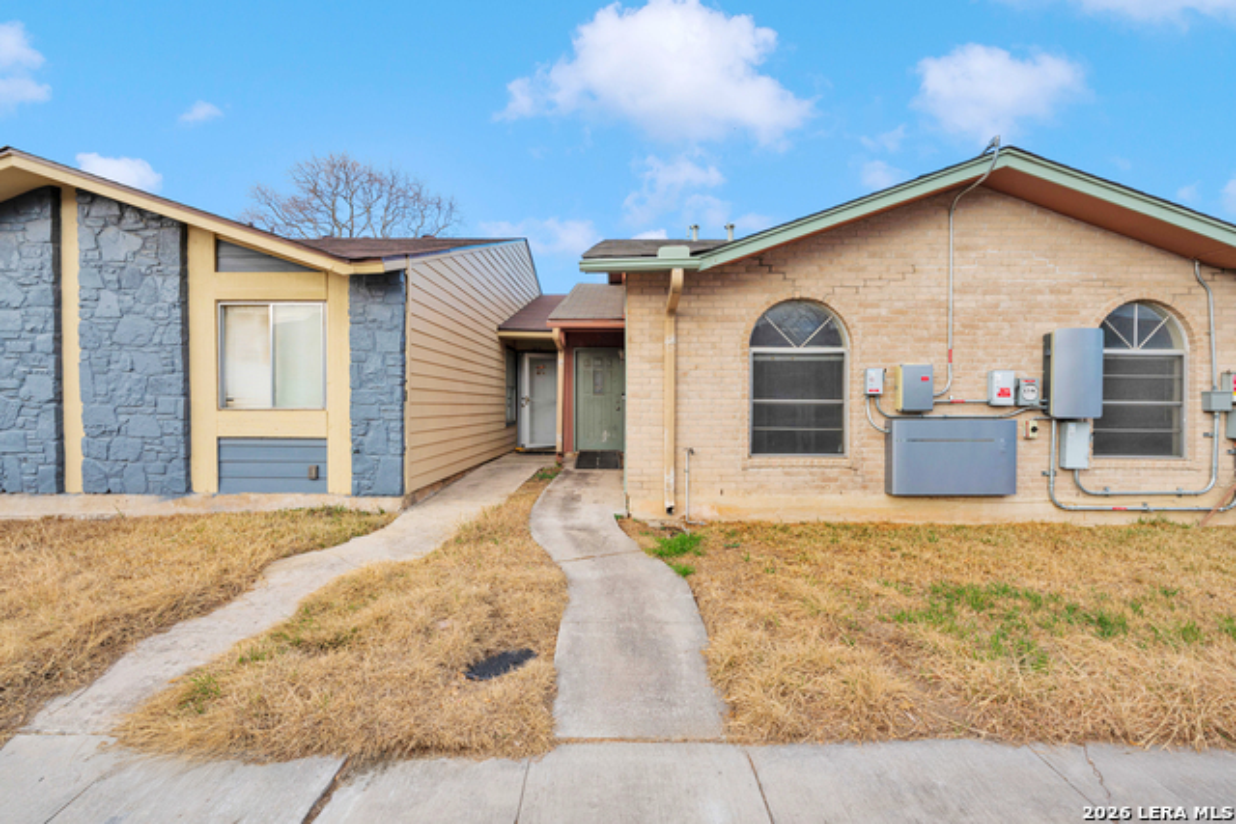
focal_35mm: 16
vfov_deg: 73.8
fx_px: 549
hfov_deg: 96.7
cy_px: 412
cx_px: 618
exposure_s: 1/100
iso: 250
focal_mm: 16
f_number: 11
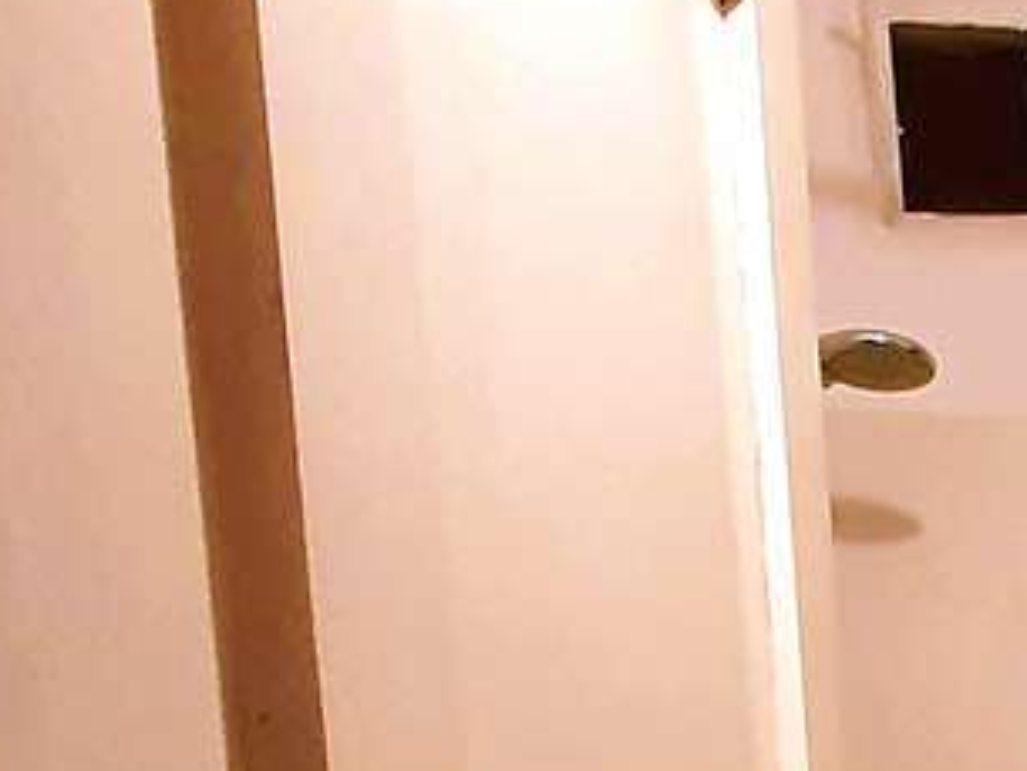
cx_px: 1404
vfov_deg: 17.1
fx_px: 1900
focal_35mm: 64
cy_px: 1523
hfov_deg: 25.2
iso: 200
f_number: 2.2
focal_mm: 1.42
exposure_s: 1/33
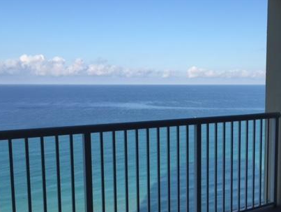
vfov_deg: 31.4
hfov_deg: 40.5
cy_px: 132
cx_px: 197
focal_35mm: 46
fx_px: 374
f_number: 2.2
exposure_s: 1/1582
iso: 32
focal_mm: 4.15
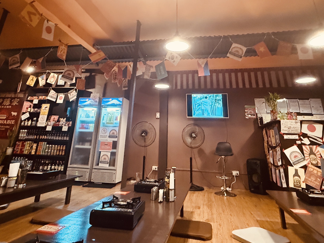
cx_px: 169
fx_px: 140
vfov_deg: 81.6
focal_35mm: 15
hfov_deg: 98.1
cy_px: 129
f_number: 2.2
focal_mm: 2.22
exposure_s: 1/60
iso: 1250
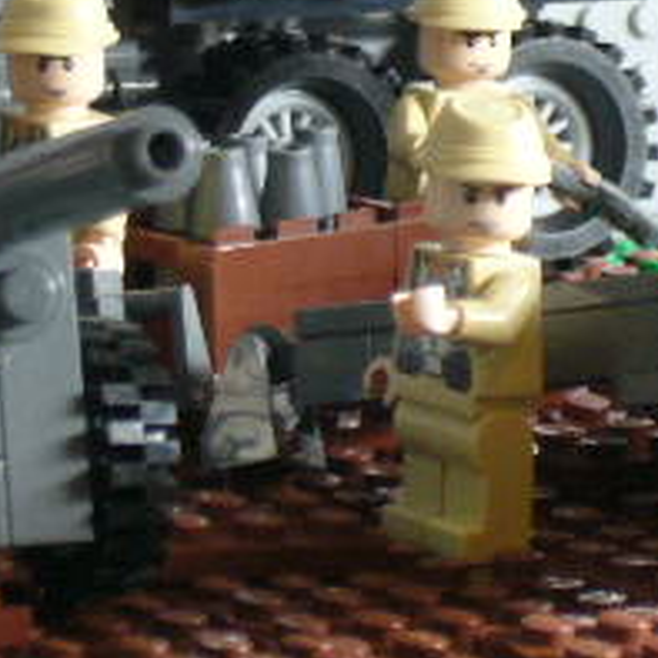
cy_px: 53
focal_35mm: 302
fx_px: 6495
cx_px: 227
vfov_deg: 5.8
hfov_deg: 5.8
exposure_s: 1/15
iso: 160
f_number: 5
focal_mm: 17.4
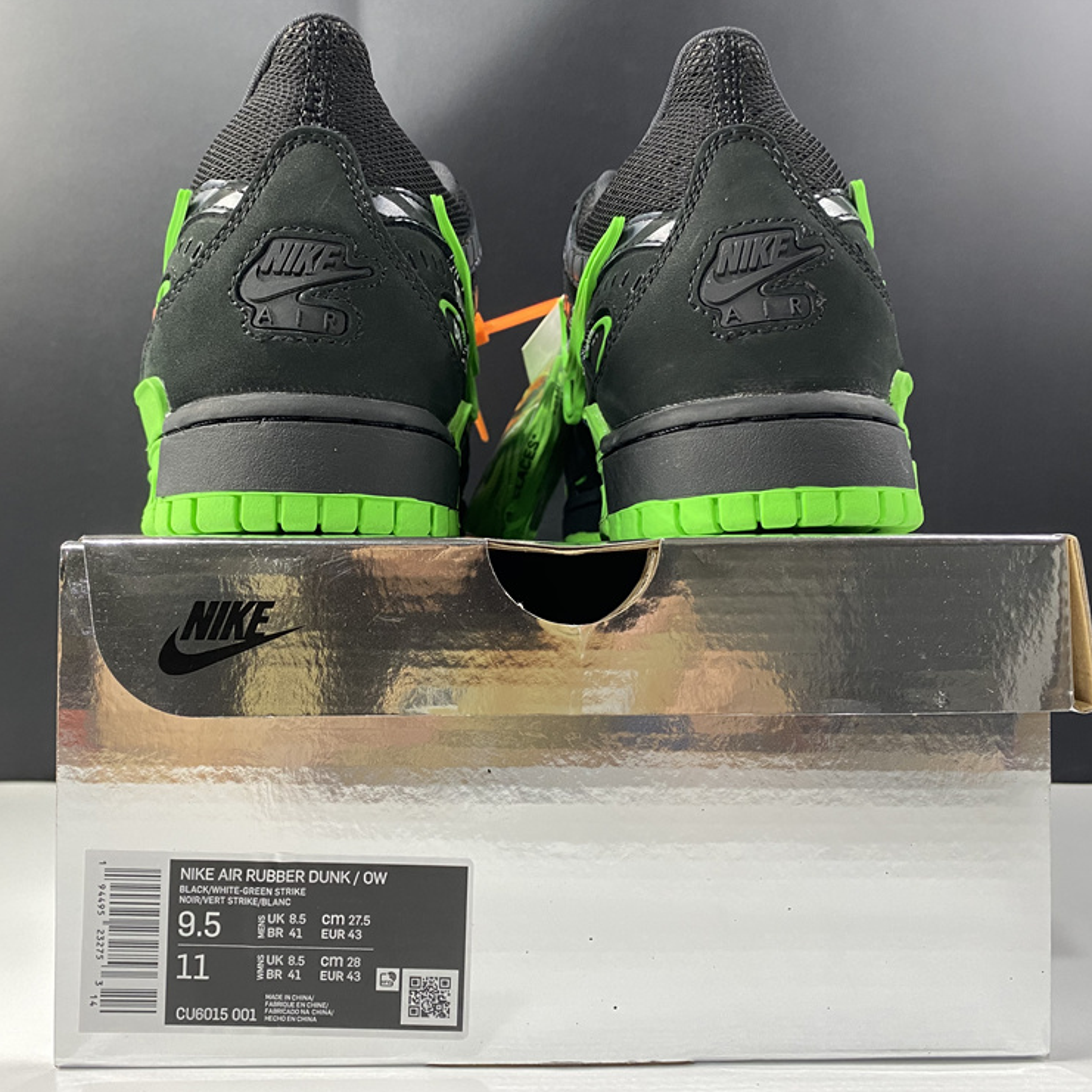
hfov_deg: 52.4
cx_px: 476
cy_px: 545
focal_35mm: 31
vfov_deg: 52.5
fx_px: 1106
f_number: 1.8
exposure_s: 1/50
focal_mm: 4.25
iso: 160
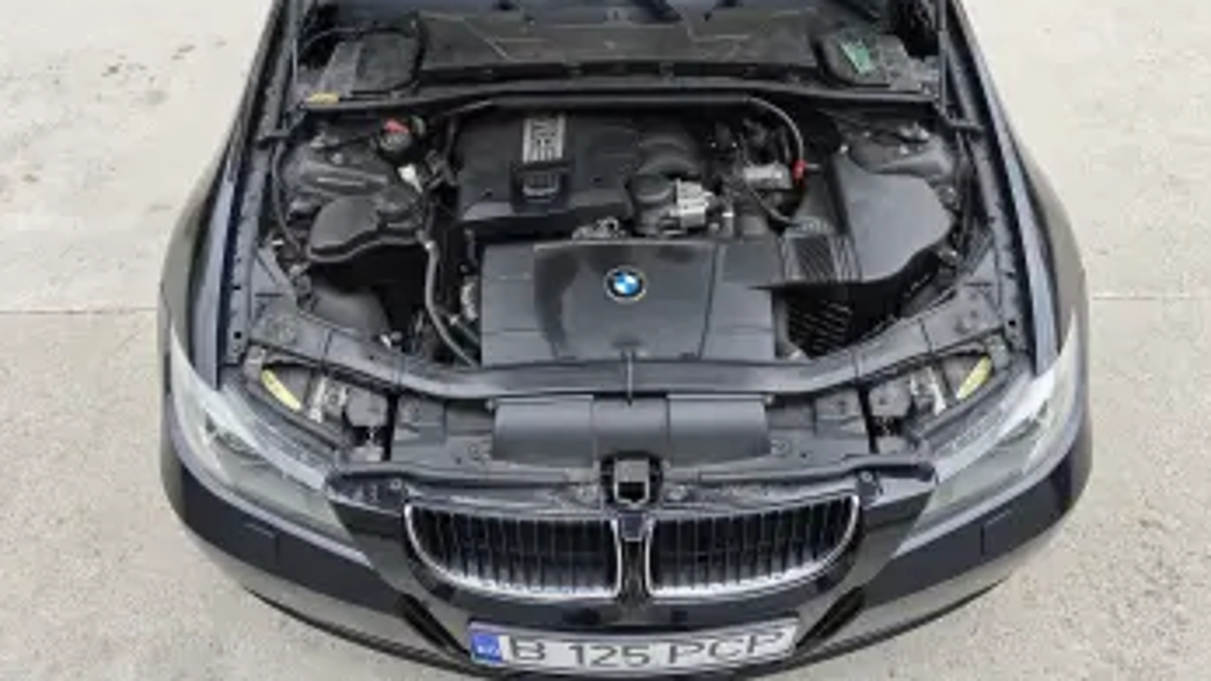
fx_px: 835
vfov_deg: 43.6
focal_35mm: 26
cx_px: 604
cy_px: 213
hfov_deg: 71.9
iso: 100
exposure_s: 1/180
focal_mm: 6.3
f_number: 1.7
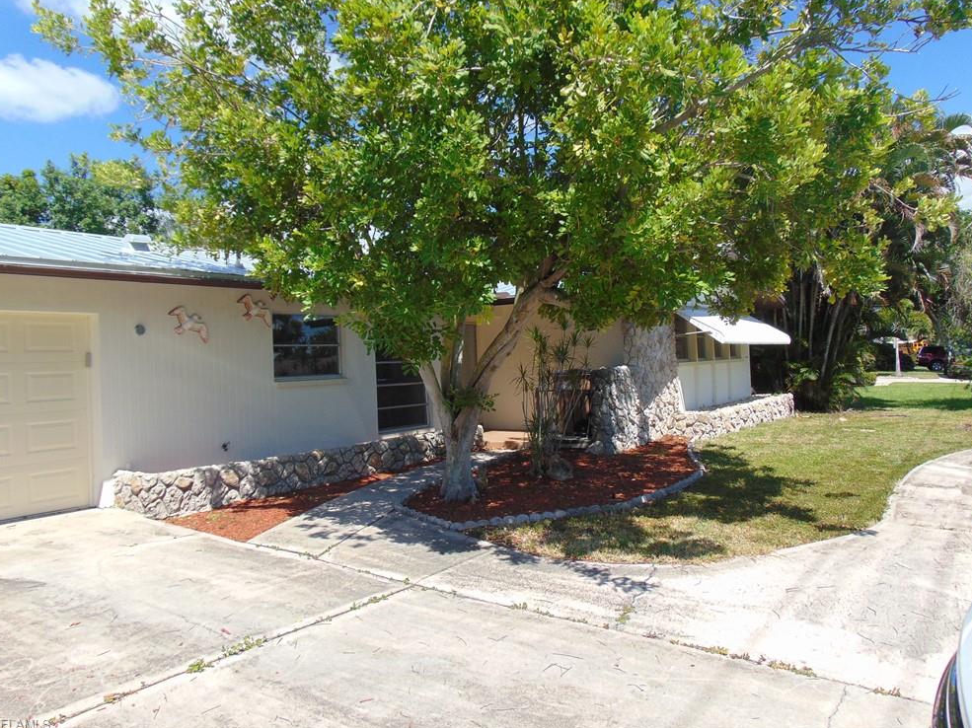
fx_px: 730
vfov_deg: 53.0
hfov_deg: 67.3
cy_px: 354
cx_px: 482
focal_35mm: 26
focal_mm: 4.5
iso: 80
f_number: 7.7
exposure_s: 1/200
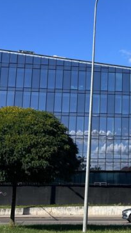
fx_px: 494
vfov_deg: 26.4
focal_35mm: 80
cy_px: 75
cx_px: 161
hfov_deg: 14.6
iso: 50
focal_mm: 5.7
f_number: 1.5
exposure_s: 1/3356
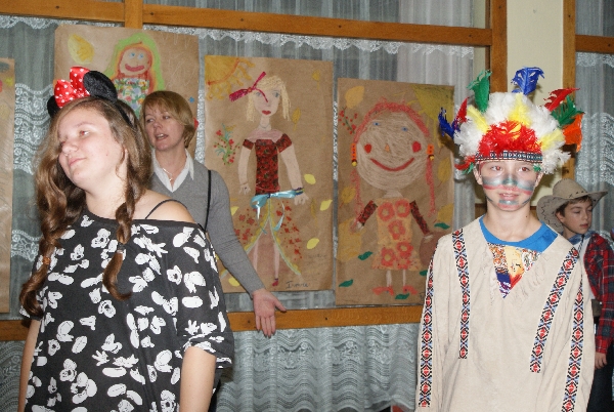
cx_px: 307
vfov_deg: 20.2
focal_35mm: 68
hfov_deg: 29.8
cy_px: 206
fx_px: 1153
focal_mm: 45
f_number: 5.6
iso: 400
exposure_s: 1/80
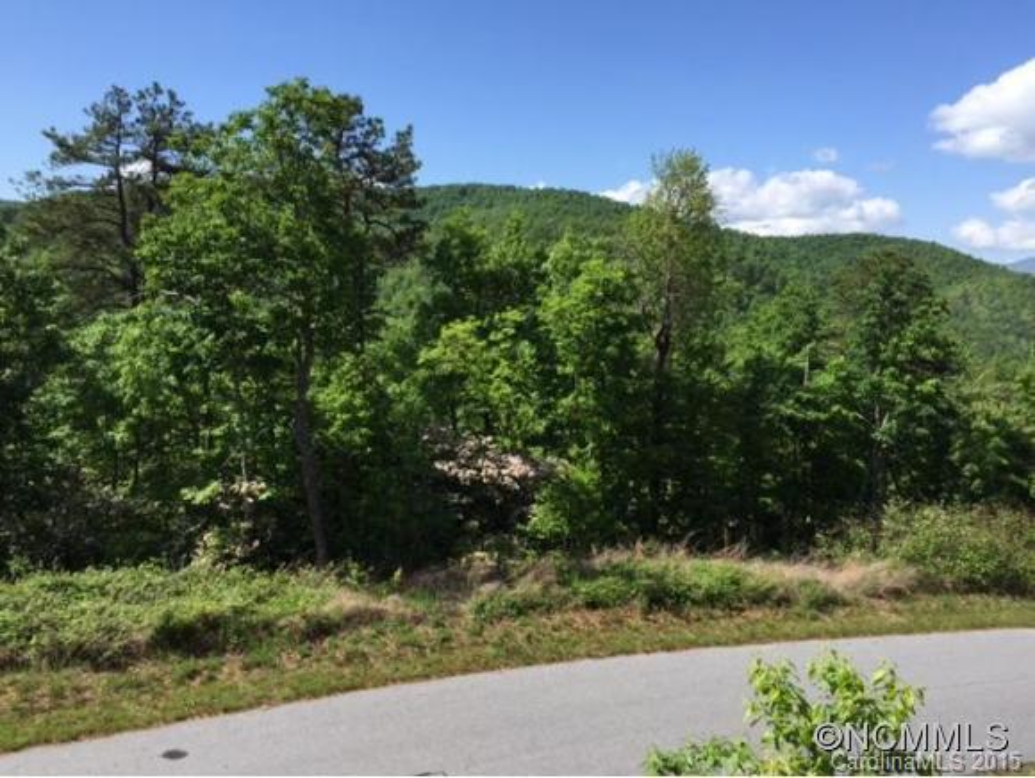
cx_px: 518
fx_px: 868
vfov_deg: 48.3
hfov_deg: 61.6
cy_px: 389
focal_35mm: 29
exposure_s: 1/1582
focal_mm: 4.15
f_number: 2.2
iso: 32
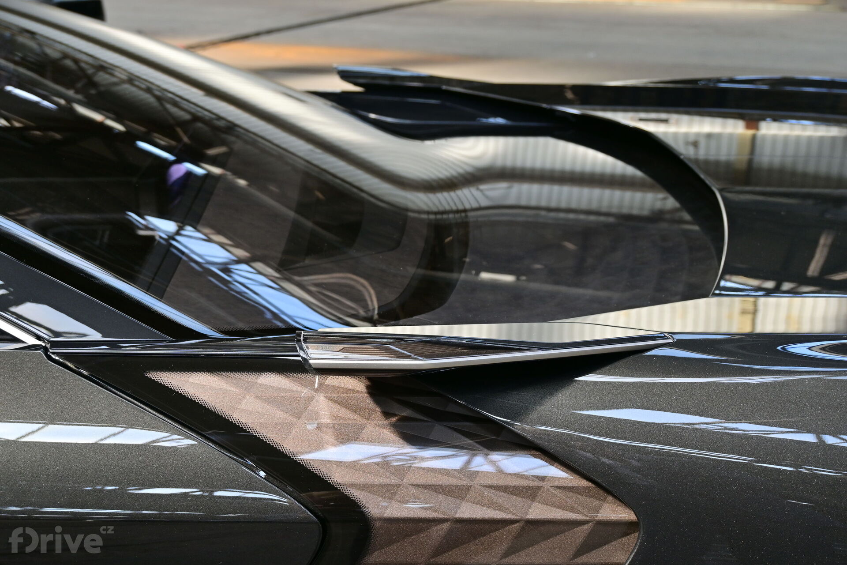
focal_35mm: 57
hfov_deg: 35.1
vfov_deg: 23.8
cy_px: 282
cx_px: 424
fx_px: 1341
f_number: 6.3
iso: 220
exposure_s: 1/60
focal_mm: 38
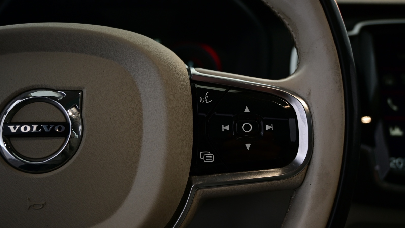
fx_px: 344
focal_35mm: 32
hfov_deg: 61.0
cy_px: 119
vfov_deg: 36.7
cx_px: 206
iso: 320
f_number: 3.8
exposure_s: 1/30
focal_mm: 20
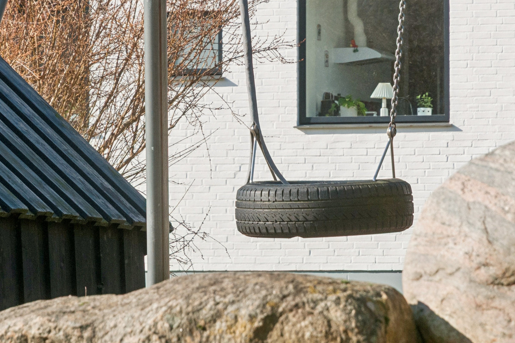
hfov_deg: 7.9
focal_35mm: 262
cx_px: 267
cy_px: 84
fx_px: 3748
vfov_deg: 5.2
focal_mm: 85
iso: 200
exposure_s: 1/400
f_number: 10
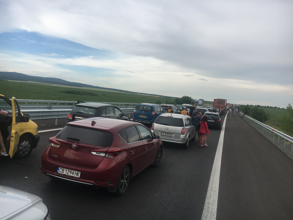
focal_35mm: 29
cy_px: 110
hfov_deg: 61.7
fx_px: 245
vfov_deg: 48.2
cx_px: 146
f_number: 2.2
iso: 25
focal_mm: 4.15
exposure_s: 1/927
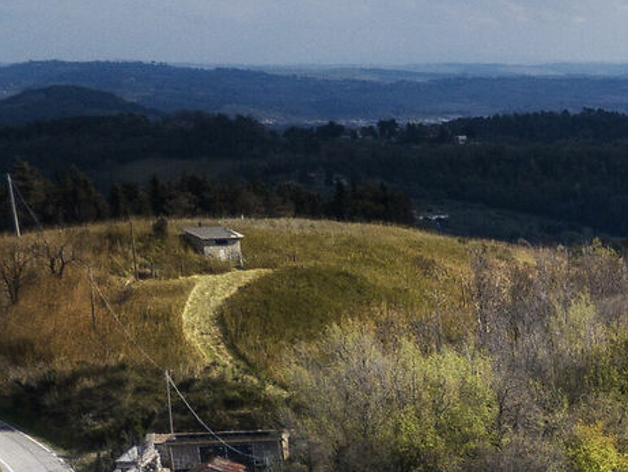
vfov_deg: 10.7
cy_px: 610
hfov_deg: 11.5
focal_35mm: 135
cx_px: 1590
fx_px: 2450
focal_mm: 4.73
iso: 100
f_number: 2.2
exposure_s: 1/1600
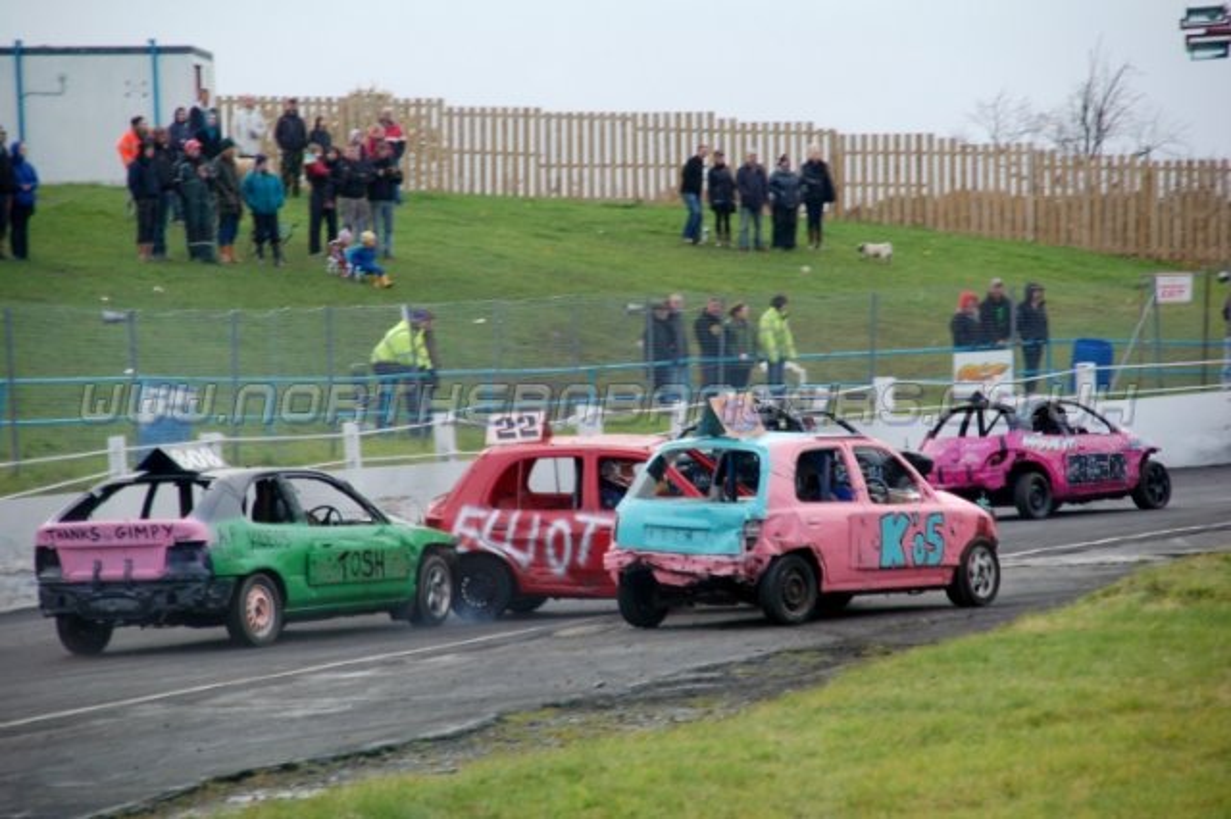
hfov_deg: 10.2
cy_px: 410
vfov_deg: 6.8
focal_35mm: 202
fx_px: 6921
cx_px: 616
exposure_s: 1/125
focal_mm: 135
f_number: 6
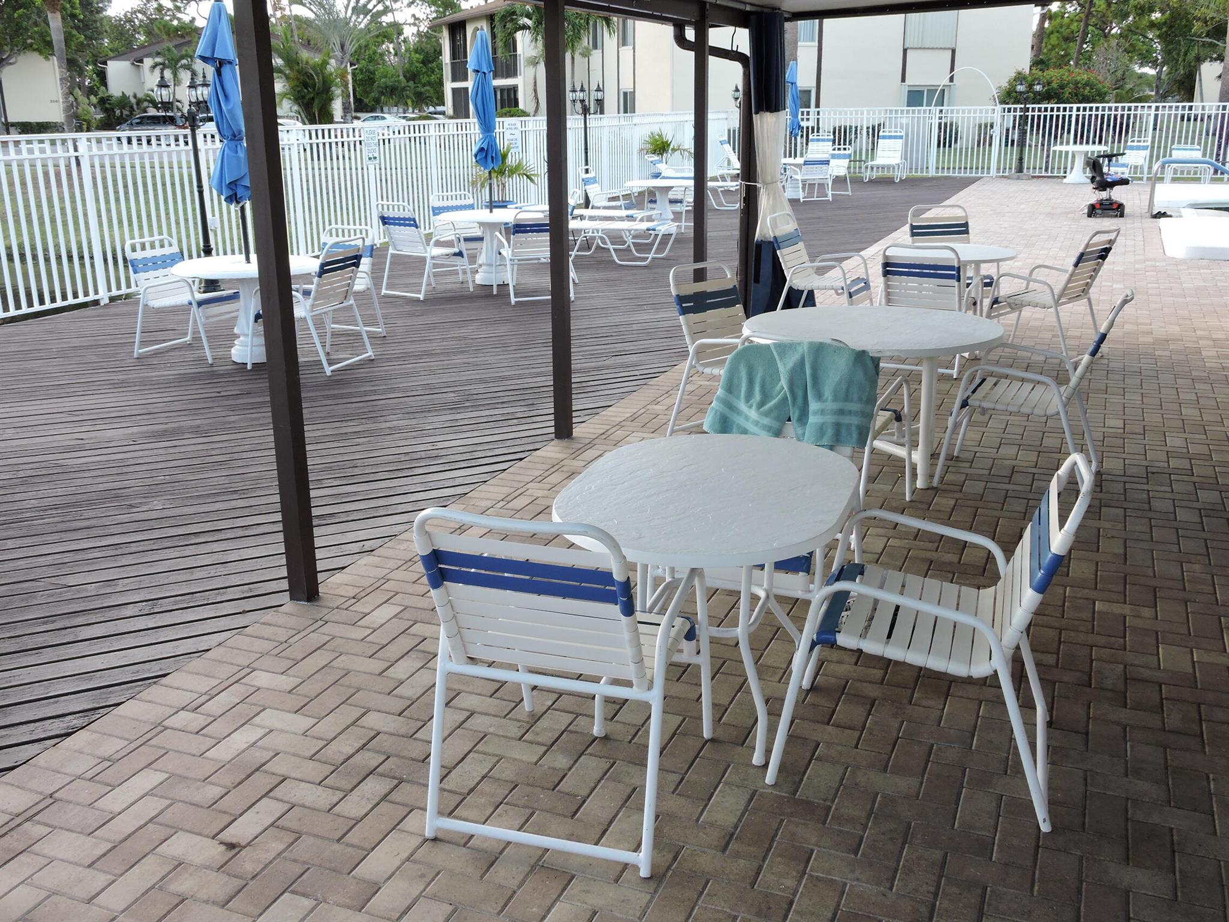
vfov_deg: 42.9
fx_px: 1172
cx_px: 614
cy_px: 461
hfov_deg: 55.4
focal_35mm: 33
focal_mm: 5.9
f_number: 3.6
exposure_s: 1/100
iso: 100
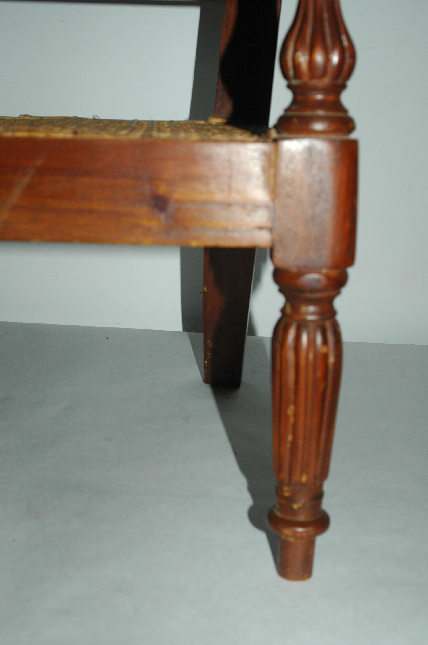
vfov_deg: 38.9
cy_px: 322
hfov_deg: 26.4
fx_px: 912
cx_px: 214
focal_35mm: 51
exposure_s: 1/125
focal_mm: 34
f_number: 7.1
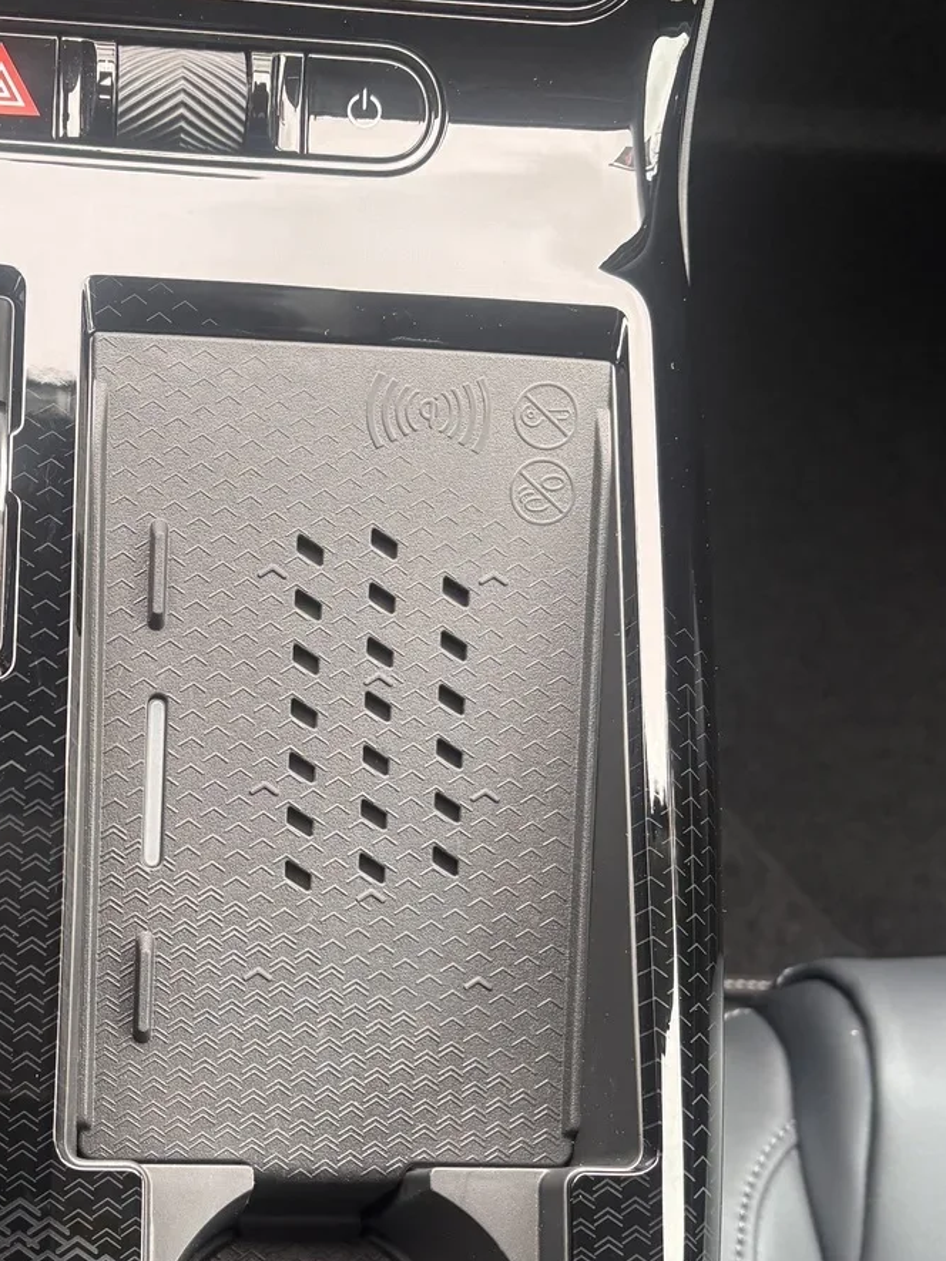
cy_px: 751
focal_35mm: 47
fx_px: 1712
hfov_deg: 30.4
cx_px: 249
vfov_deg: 40.3
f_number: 1.6
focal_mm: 5.96
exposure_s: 1/60
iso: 125
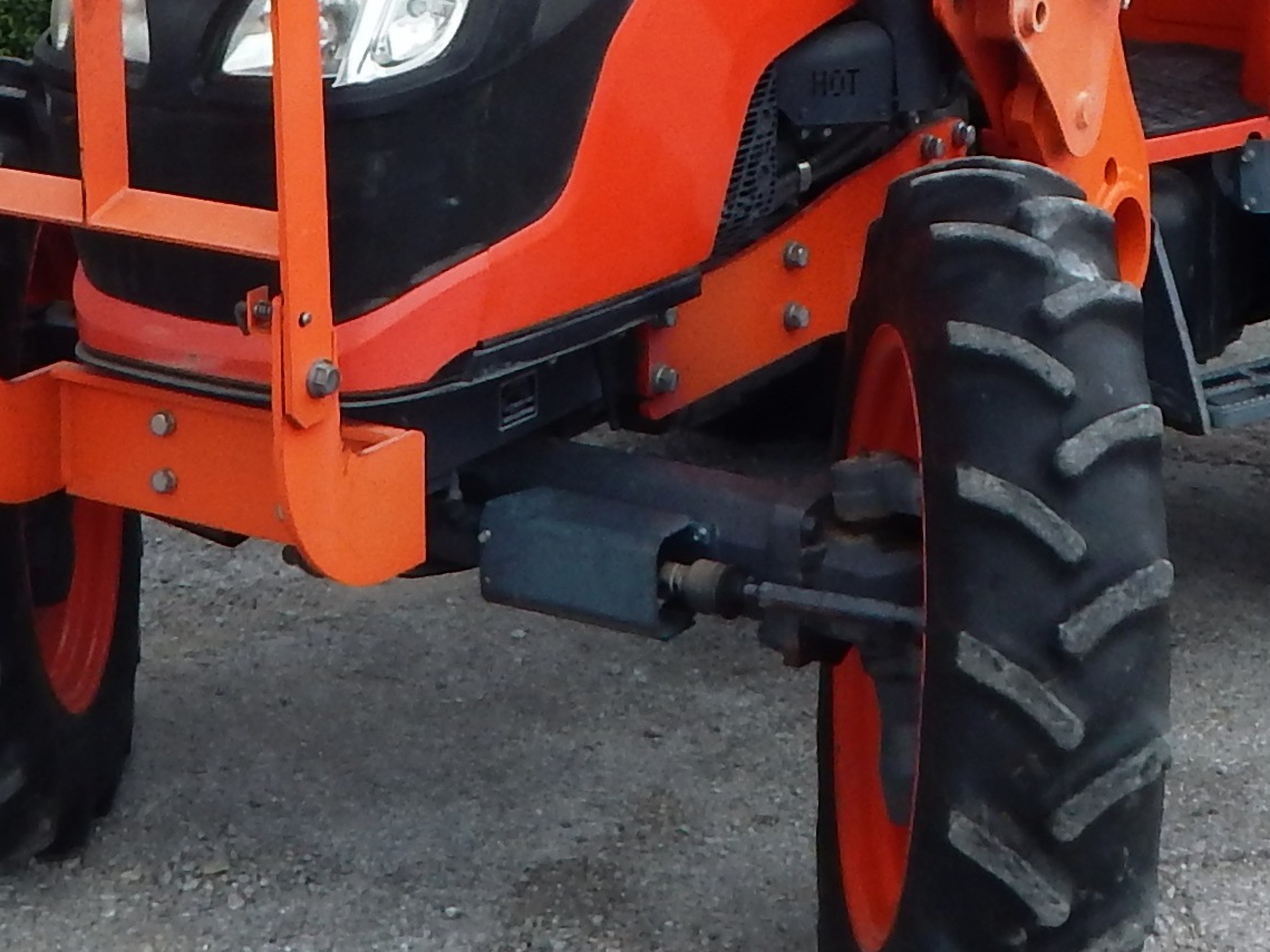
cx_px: 549
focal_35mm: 89
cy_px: -587
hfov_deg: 22.0
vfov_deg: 15.0
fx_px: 3265
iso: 125
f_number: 3
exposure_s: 1/800
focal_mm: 4
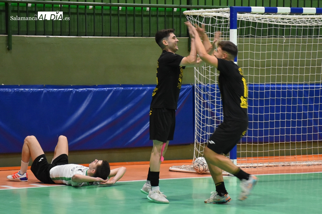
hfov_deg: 17.1
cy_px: 107
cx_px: 161
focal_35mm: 120
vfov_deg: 11.4
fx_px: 1073
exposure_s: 1/160
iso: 3200
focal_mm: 80
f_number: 5.3
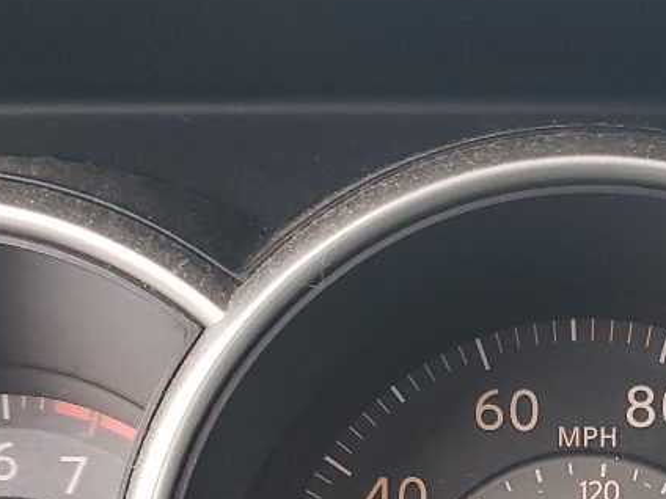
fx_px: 1885
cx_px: 561
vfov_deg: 14.6
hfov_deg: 19.8
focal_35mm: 98
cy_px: 617
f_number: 1.5
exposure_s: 1/60.2
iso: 69
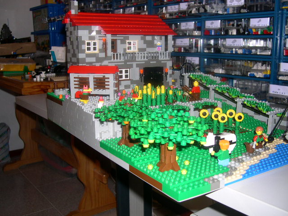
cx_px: 144
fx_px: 316
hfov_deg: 49.0
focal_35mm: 38
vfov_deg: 37.7
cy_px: 108
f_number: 2.8
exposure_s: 1/60
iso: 100
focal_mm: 8
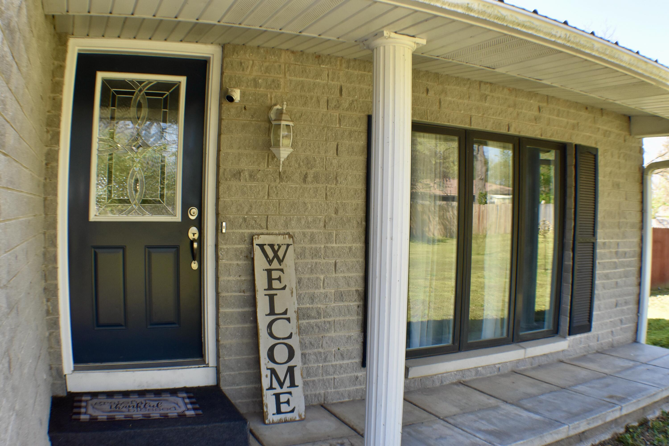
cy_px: 223
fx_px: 780
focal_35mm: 42
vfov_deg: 31.9
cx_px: 334
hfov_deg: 46.4
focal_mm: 28
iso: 800
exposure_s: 1/400
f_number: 8
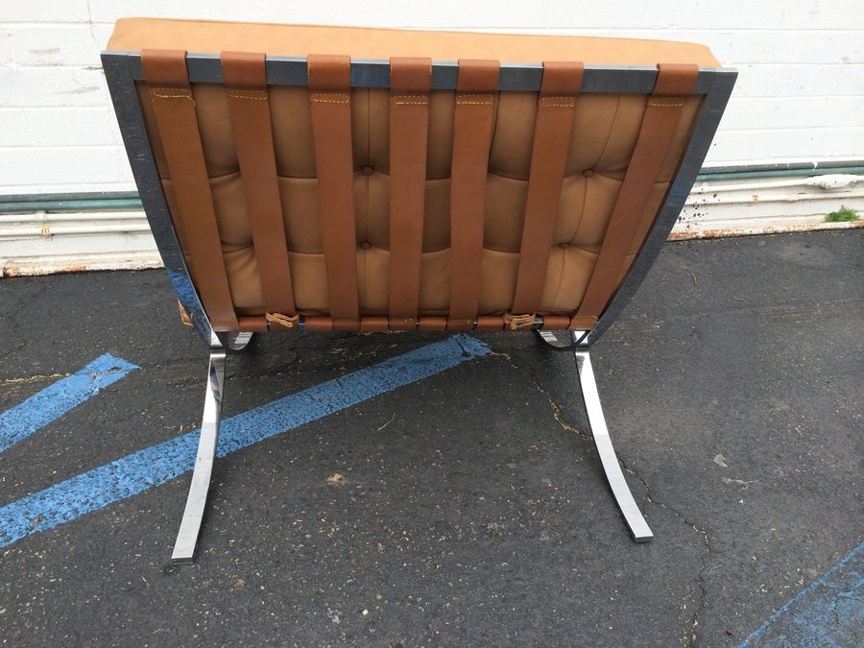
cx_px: 432
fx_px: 749
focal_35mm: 30
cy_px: 324
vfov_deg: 46.8
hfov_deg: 60.0
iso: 32
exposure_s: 1/547
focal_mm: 4.12
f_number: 2.2
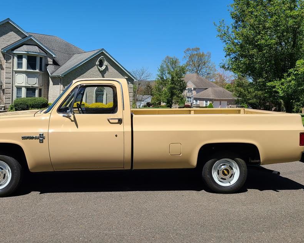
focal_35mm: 33
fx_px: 297
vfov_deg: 44.4
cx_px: 123
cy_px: 103
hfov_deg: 53.9
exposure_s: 1/2835
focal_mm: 5.4
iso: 40
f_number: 1.8
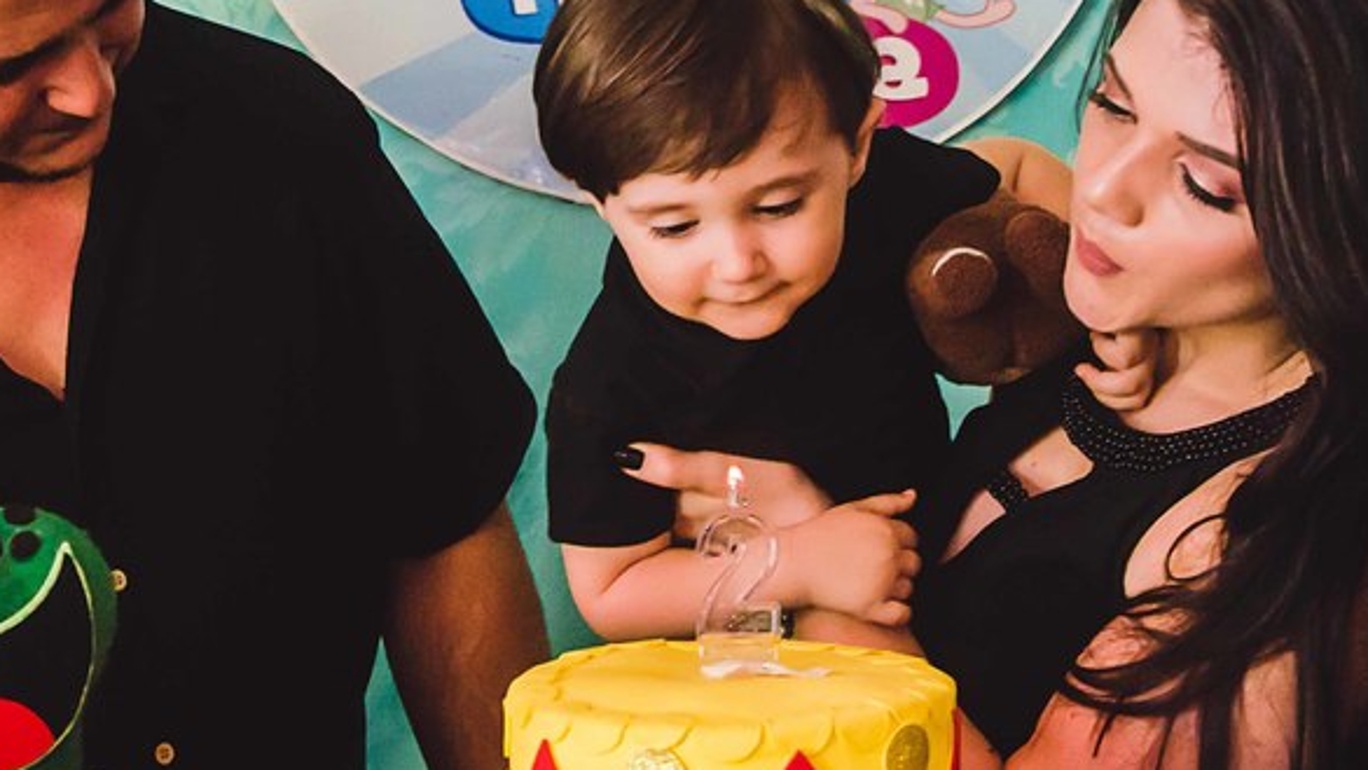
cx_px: 629
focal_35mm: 103
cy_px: 177
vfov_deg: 11.7
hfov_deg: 20.7
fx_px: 3736
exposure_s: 1/80
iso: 1000
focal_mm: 32
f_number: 4.2
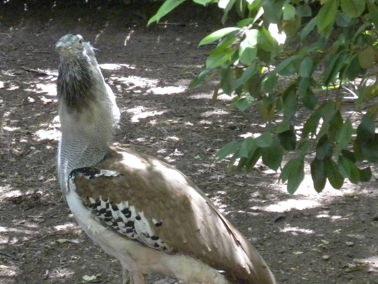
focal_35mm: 206
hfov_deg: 9.6
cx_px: 122
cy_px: 225
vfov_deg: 7.2
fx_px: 2249
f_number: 5.1
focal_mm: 21
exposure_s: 1/150
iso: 795
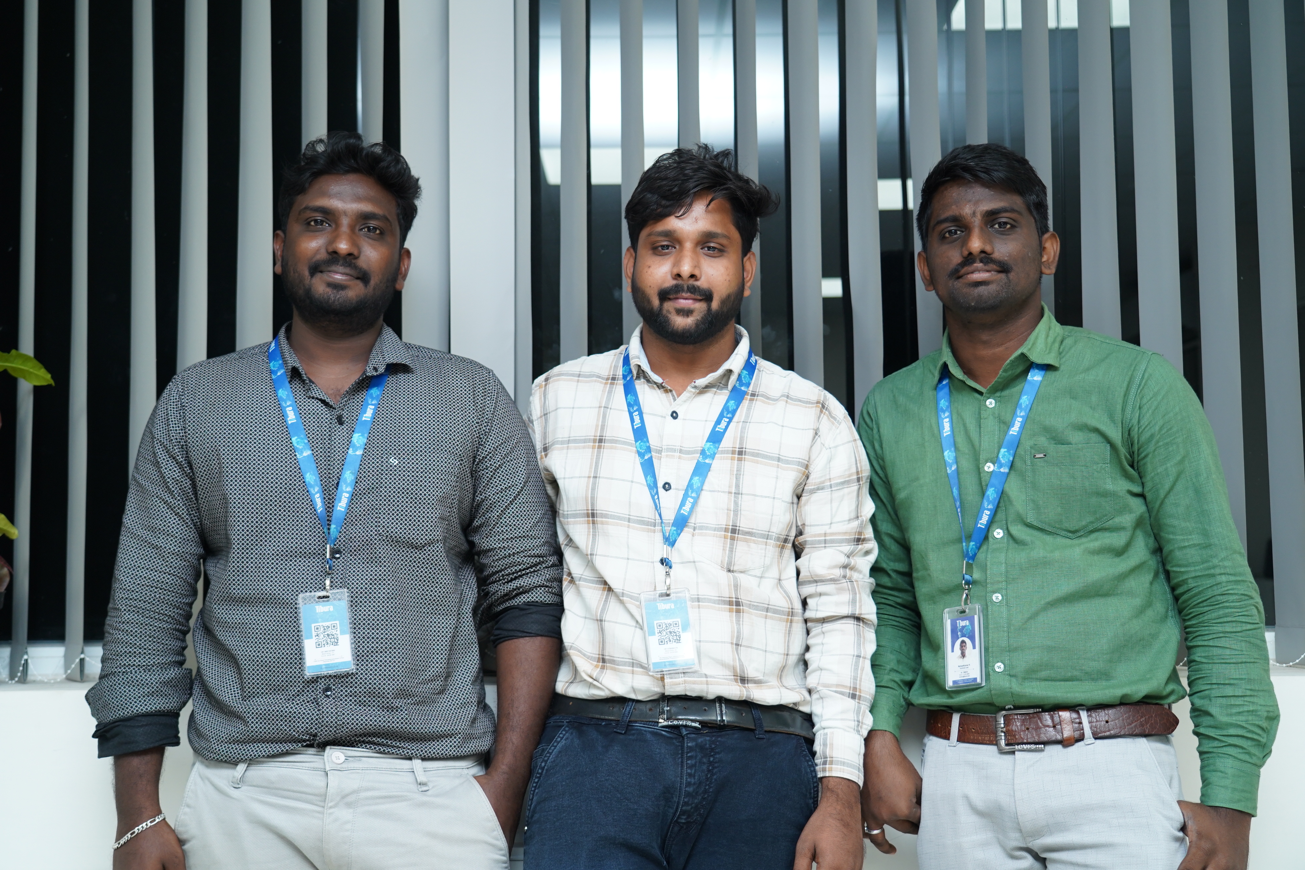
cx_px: 652
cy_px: 435
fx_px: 1595
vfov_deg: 30.5
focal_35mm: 44
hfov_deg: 44.5
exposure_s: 1/160
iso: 800
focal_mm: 44
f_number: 4
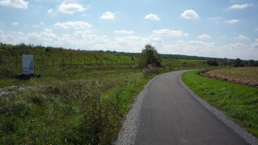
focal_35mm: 36
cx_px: 129
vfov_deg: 32.7
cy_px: 59
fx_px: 246
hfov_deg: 55.3
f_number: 5.6
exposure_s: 1/800
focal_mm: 5.2
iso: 100
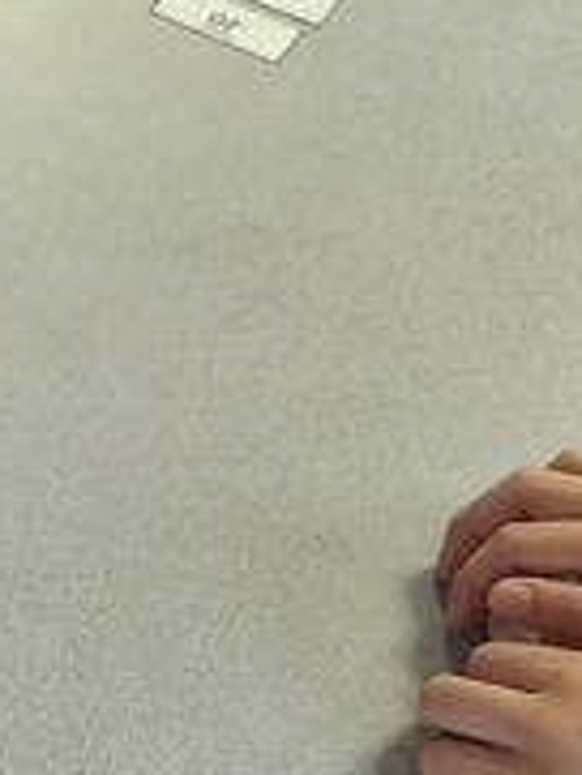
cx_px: -535
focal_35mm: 130
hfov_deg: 10.6
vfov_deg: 15.1
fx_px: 2911
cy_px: 501
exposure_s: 1/120
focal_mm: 5.54
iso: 400
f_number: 1.8
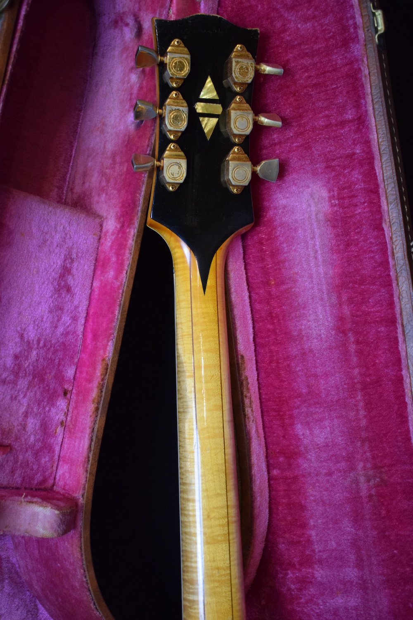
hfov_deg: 29.9
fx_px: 774
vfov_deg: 43.6
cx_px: 206
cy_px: 310
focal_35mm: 45
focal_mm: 30
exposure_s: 1/60
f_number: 4.2
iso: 1800
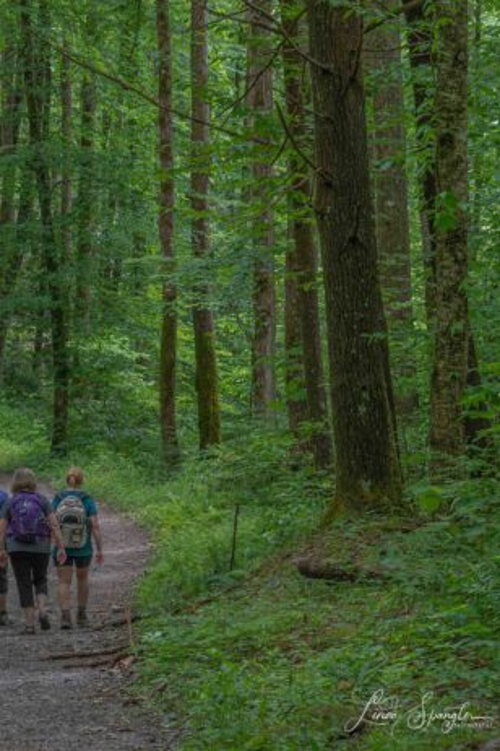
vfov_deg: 12.9
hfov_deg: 8.6
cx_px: -55
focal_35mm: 159
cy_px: 378
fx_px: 3312
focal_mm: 70
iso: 400
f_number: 8
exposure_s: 1/30
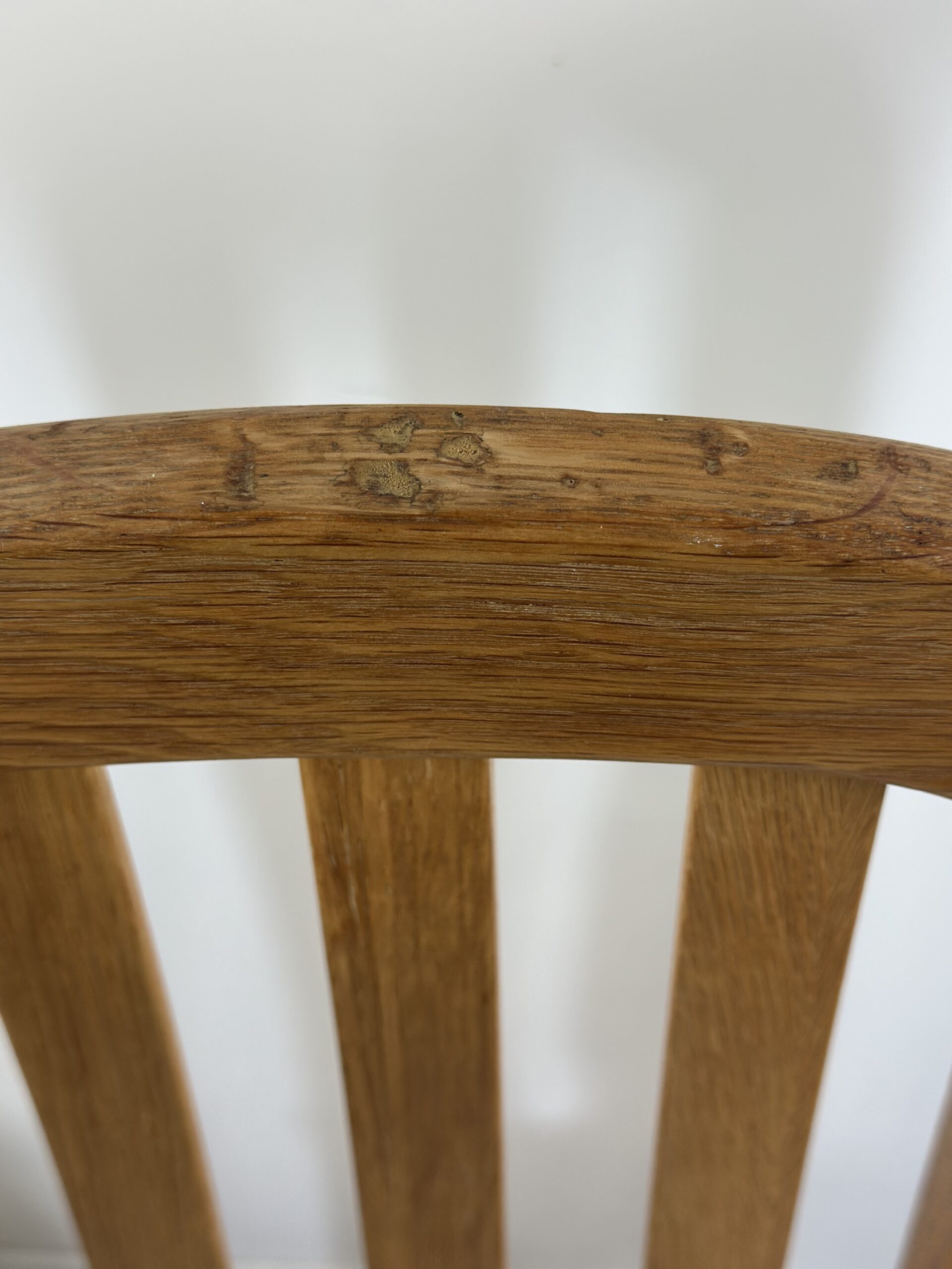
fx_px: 1760
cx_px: 476
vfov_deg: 39.7
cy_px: 634
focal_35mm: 48
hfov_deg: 30.3
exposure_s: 1/100
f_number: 1.78
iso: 100
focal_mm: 6.86
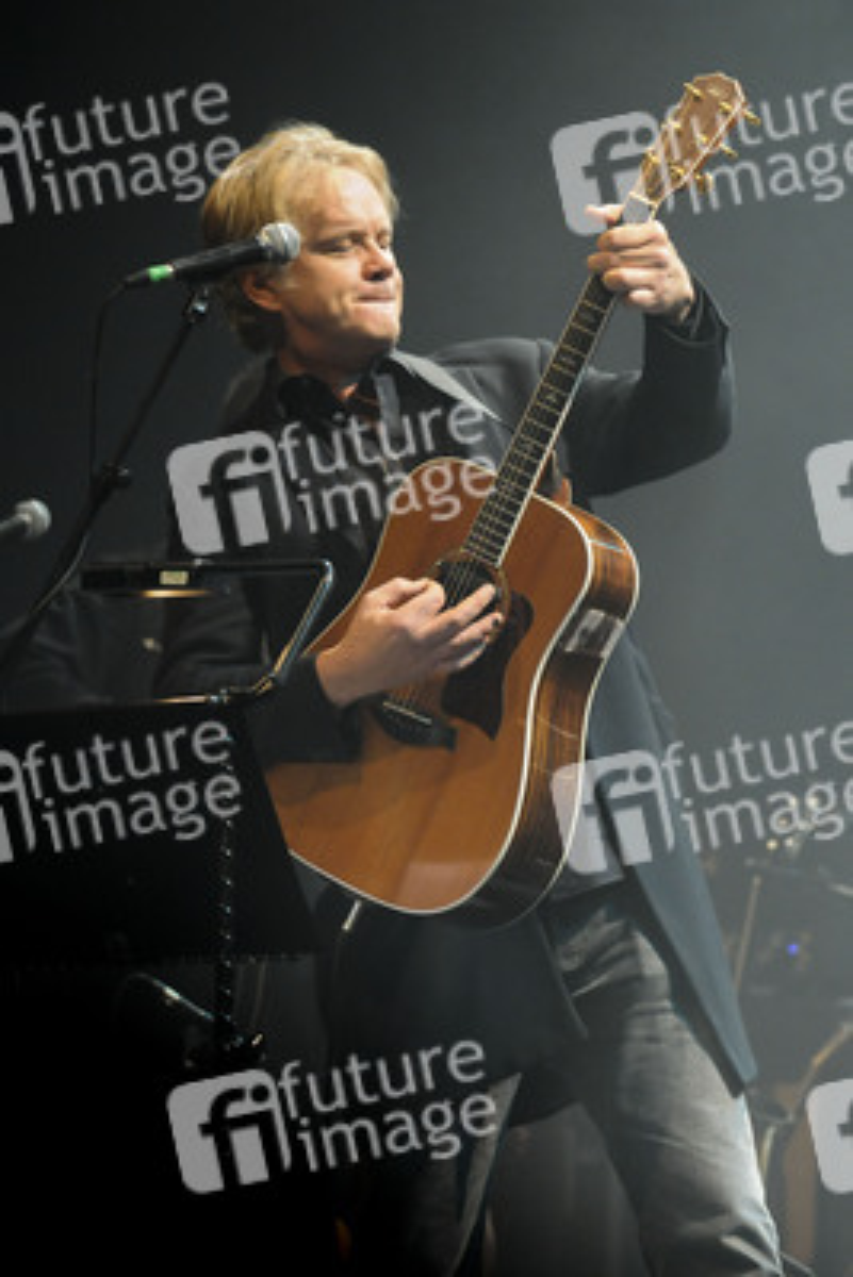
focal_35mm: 218
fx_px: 7723
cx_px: 426
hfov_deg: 6.3
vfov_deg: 9.5
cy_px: 638
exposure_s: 1/160
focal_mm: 145
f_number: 2.8
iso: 1250
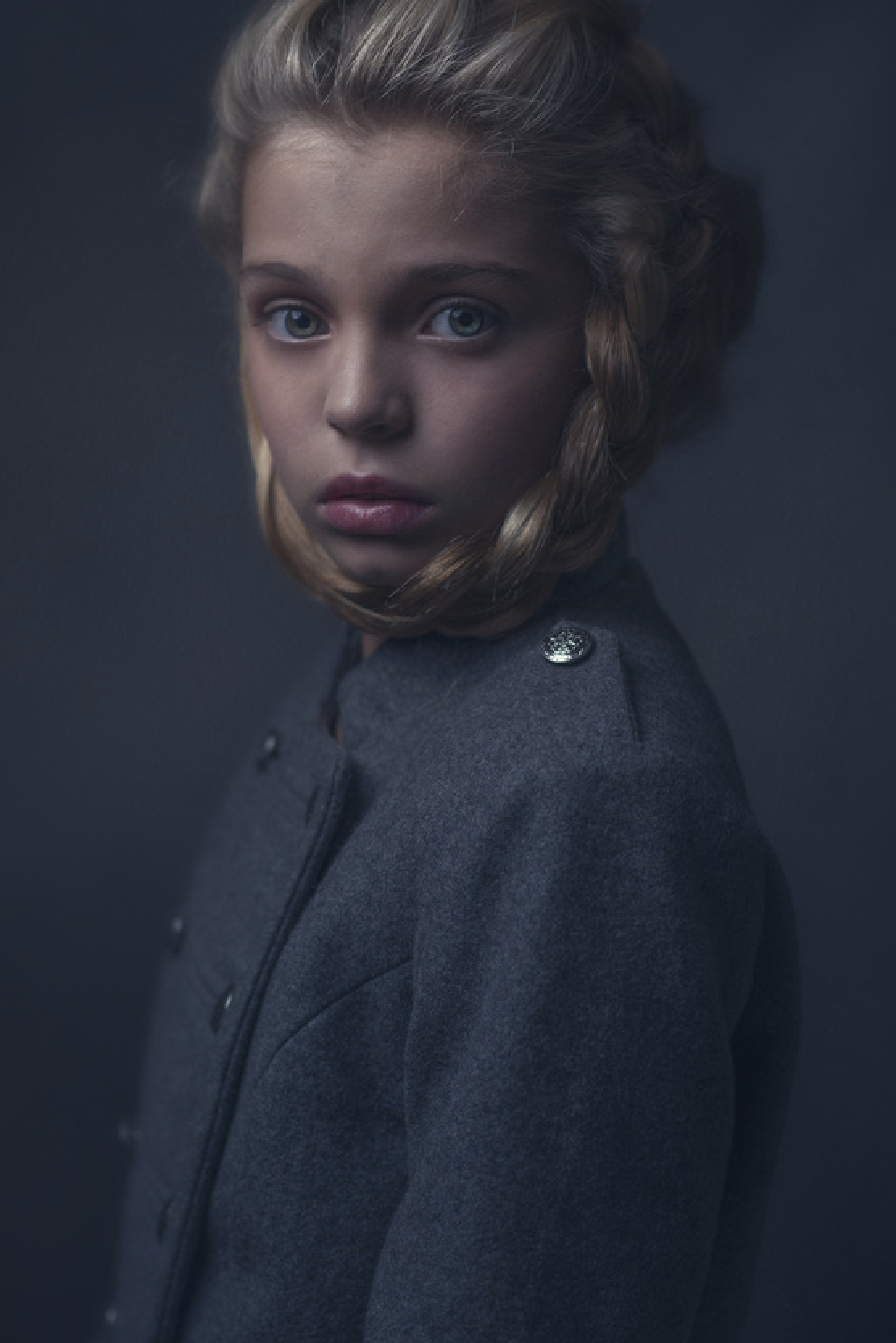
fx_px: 3805
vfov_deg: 20.0
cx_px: 457
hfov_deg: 13.4
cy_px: 556
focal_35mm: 102
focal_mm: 85
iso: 100
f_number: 2.8
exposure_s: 1/200
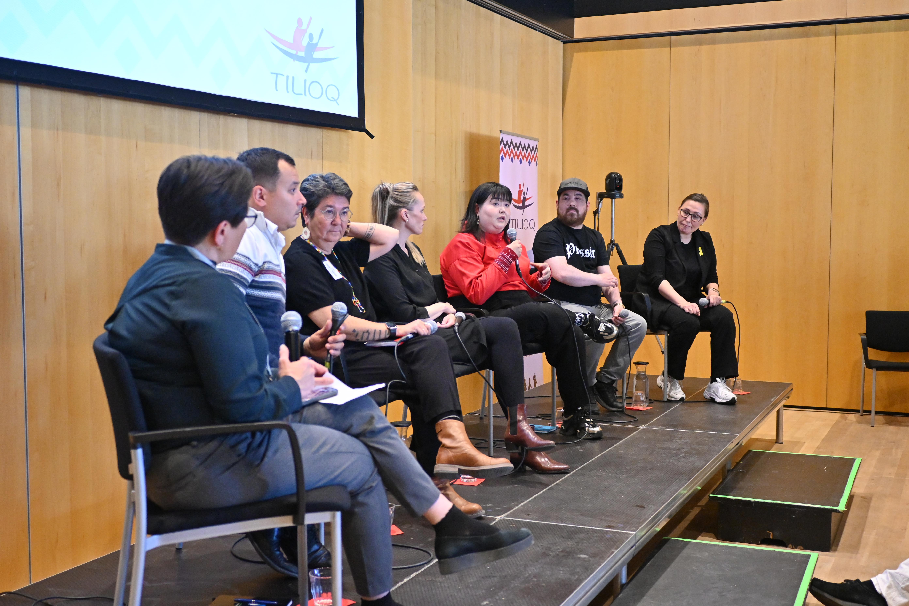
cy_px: 303
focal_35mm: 42
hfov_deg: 46.4
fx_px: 1060
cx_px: 454
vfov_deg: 31.9
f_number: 2.8
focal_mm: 28
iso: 2000
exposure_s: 1/200
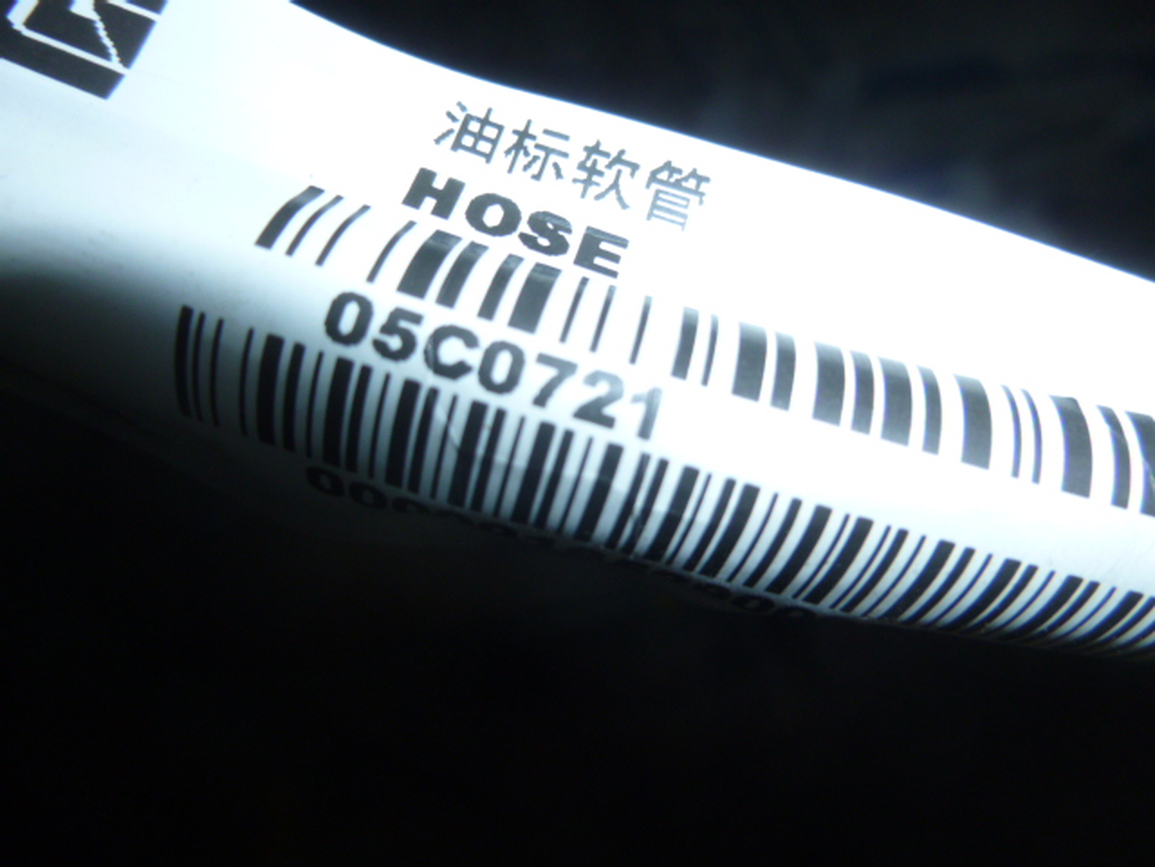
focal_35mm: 25
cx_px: 578
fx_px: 834
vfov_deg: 54.9
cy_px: 434
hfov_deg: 69.4
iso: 100
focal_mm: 4.5
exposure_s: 1/60
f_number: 3.1
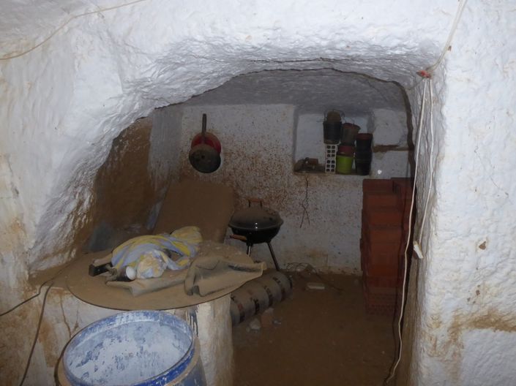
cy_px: 193
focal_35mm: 24
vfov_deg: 56.8
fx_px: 358
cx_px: 258
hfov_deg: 71.6
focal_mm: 4.3
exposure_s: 1/60
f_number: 8
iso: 500
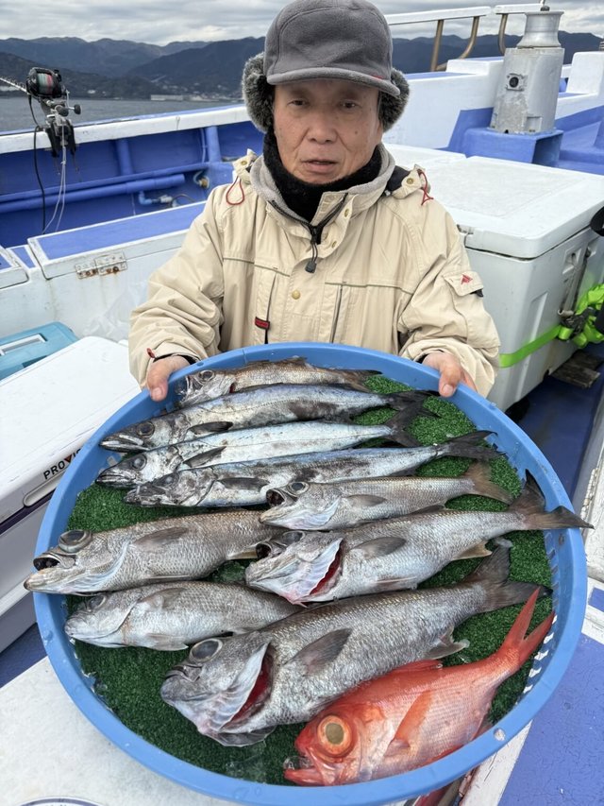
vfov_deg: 71.6
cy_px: 403
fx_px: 558
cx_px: 302
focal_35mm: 24
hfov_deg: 56.8
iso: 80
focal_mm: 6.76
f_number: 1.78
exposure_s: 1/3425
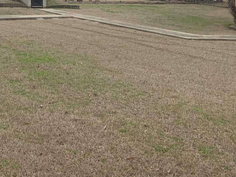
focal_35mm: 67
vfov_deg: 21.0
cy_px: -10
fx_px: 457
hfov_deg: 27.8
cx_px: 18
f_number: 1.8
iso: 25
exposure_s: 1/1610
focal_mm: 4.25
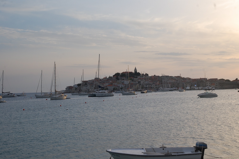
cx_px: 120
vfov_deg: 23.7
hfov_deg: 35.1
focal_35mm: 57
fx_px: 378
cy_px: 80
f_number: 9
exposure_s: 1/320
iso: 200
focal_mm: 38
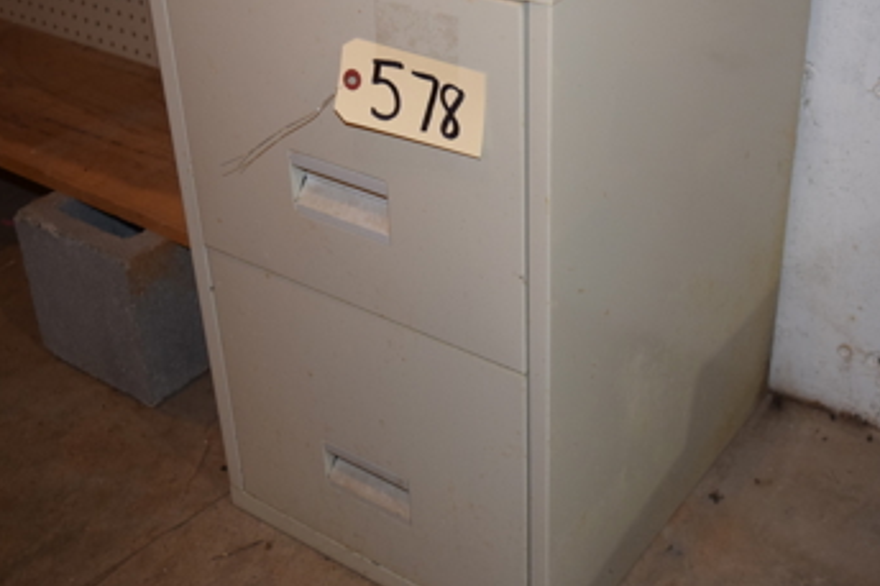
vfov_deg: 26.3
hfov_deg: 38.9
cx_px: 481
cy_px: 207
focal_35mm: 51
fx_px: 1246
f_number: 4
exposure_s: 1/60
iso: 1100
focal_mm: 26
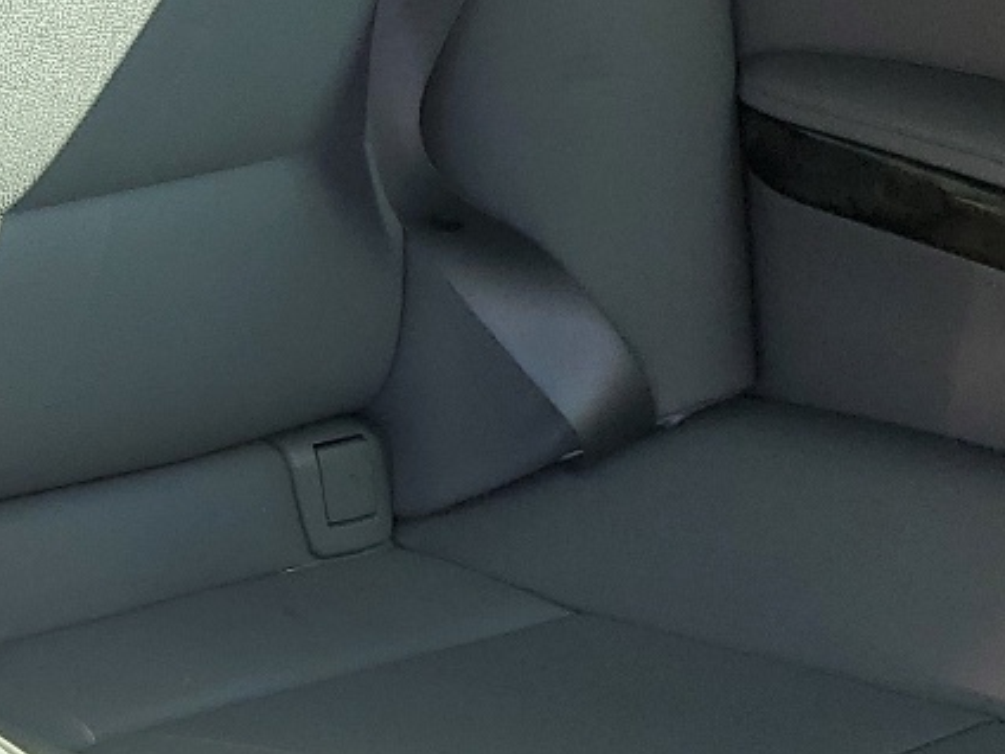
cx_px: -621
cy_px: 417
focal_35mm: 98
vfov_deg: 15.1
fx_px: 2845
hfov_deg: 17.4
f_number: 1.5
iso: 50
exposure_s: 1/303
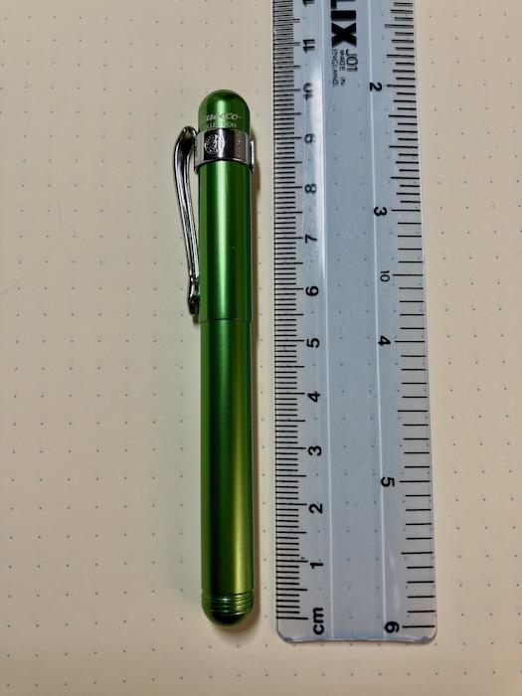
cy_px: 348
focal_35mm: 28
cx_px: 261
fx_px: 563
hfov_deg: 49.7
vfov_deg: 63.4
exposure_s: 1/121
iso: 64
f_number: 1.8
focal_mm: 3.99
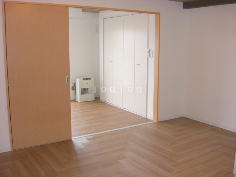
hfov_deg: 49.0
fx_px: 259
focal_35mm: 38
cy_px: 88
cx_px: 118
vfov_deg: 37.7
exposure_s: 1/80
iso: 100
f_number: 2.8
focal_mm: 7.9
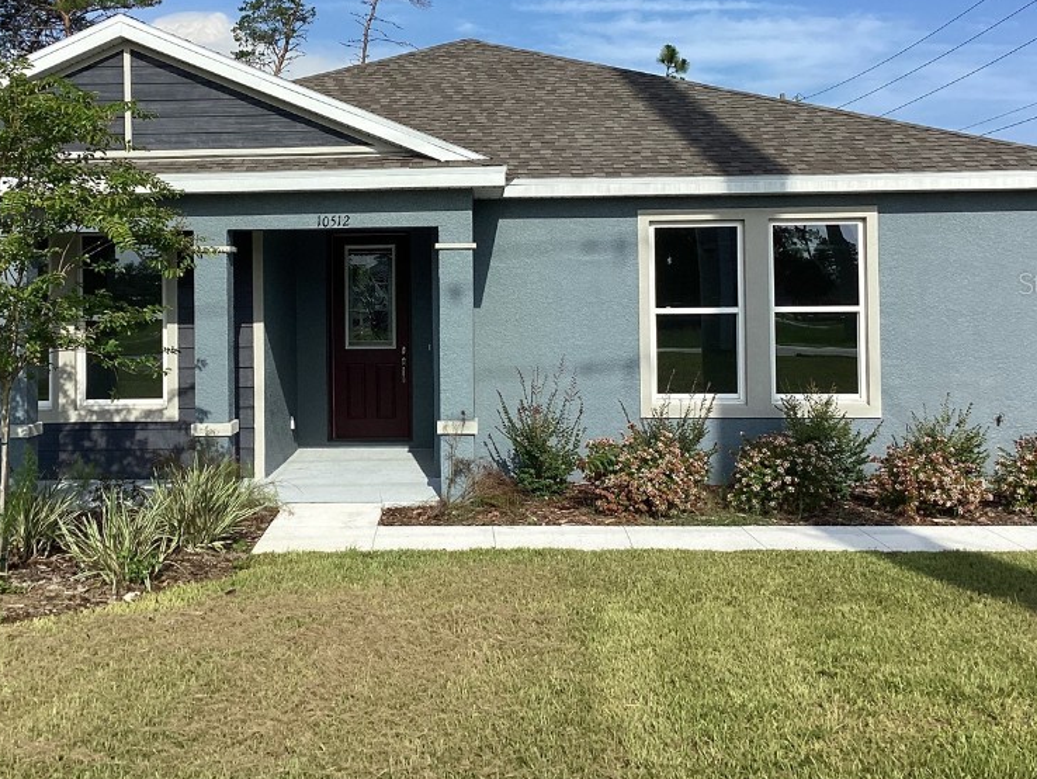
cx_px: 431
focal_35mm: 43
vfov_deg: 33.4
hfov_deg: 43.7
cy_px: 283
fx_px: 1289
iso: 25
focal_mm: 3.3
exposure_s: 1/1812
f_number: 2.4
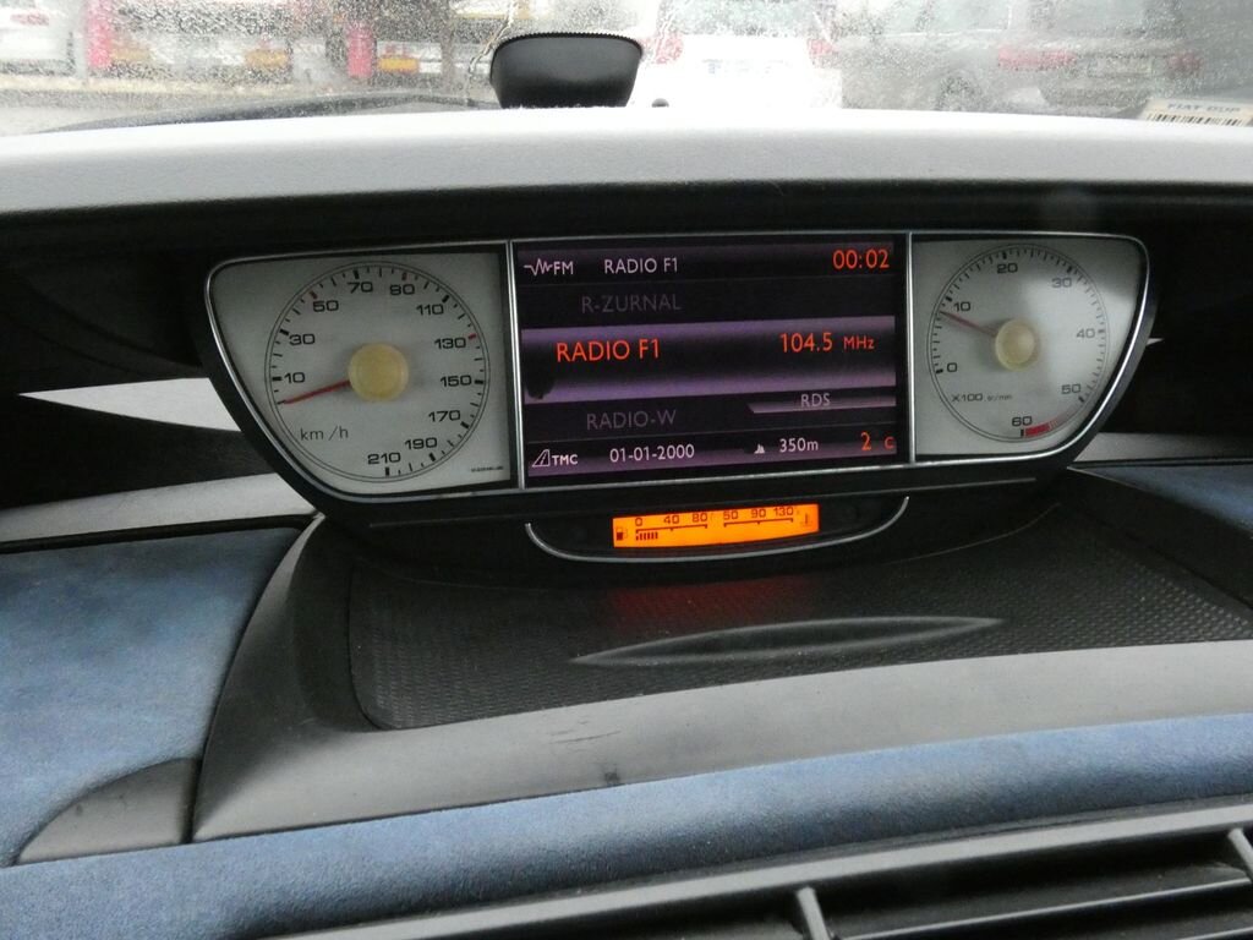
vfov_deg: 40.7
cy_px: 470
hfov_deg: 52.6
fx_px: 1267
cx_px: 626
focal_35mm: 35
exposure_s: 1/50
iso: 1600
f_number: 5.6
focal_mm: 6.2
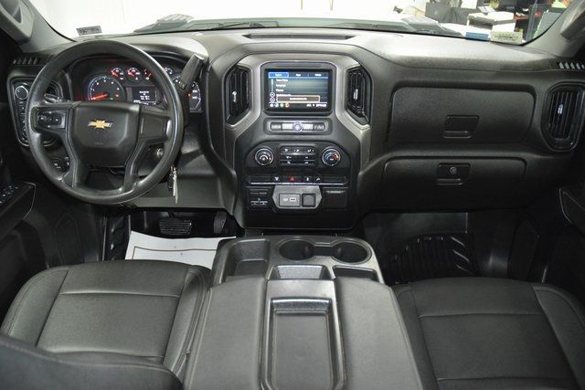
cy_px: 195
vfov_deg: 48.0
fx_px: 439
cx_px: 292
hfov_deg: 67.4
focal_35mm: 27
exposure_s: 1/50
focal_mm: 18
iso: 3200
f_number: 3.5
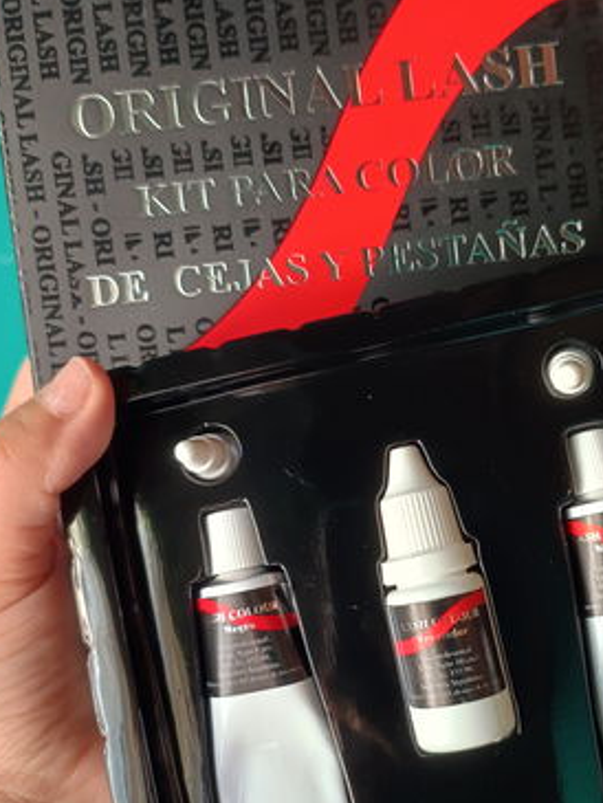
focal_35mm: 35
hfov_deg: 40.1
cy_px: 410
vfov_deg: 52.6
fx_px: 812
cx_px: 409
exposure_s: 1/50
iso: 684
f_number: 1.4
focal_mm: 5.89
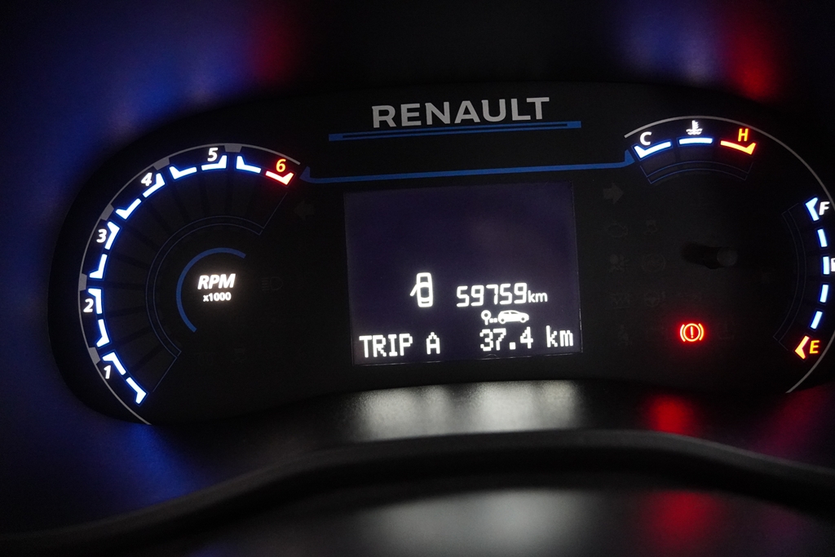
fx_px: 592
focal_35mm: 26
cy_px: 278
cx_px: 418
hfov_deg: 70.4
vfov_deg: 50.4
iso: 5000
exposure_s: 1/60
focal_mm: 17
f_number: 2.8
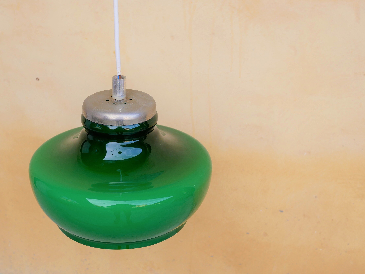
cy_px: 134
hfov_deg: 37.3
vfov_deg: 28.6
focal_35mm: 51
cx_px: 141
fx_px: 538
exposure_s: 1/400
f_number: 3.5
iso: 200
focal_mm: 20
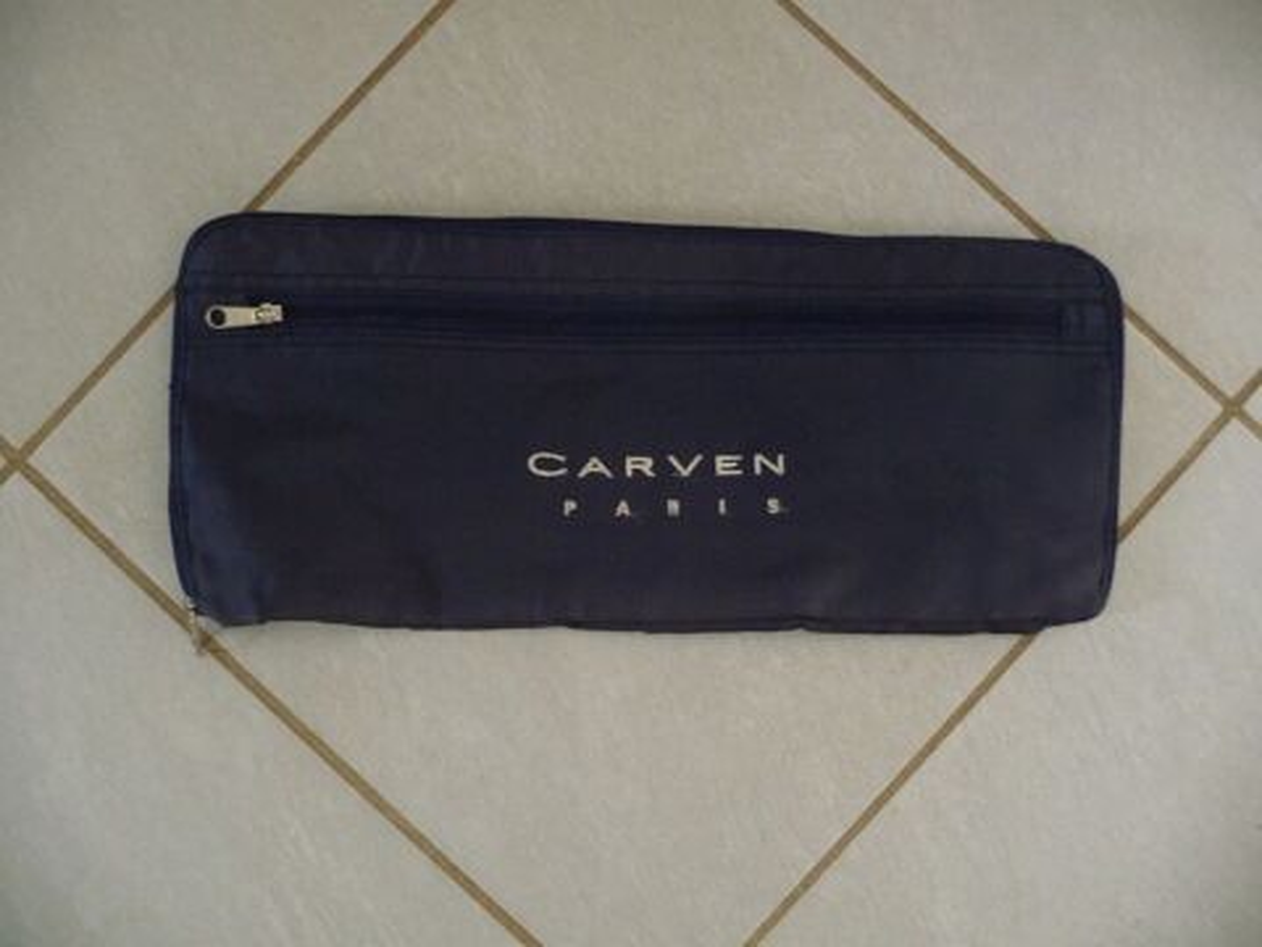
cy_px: 474
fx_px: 1021
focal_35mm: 28
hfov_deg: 63.4
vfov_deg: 49.7
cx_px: 631
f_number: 3.3
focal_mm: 4.7
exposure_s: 1/8
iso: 400
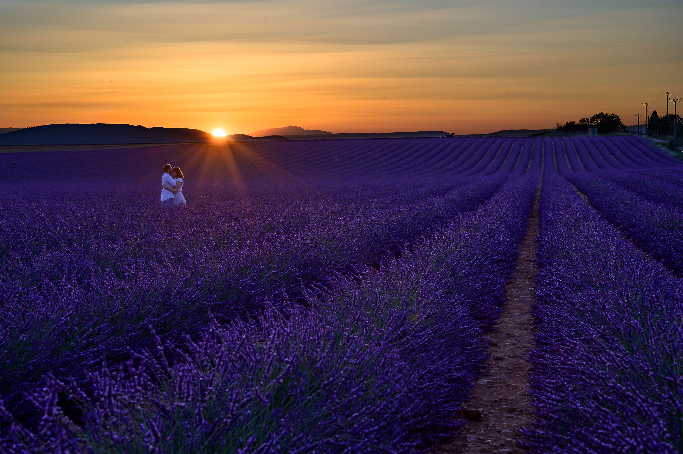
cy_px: 227
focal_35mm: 68
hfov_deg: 29.7
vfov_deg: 20.0
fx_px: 1289
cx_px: 342
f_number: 9
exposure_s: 1/200
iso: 100
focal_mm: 68
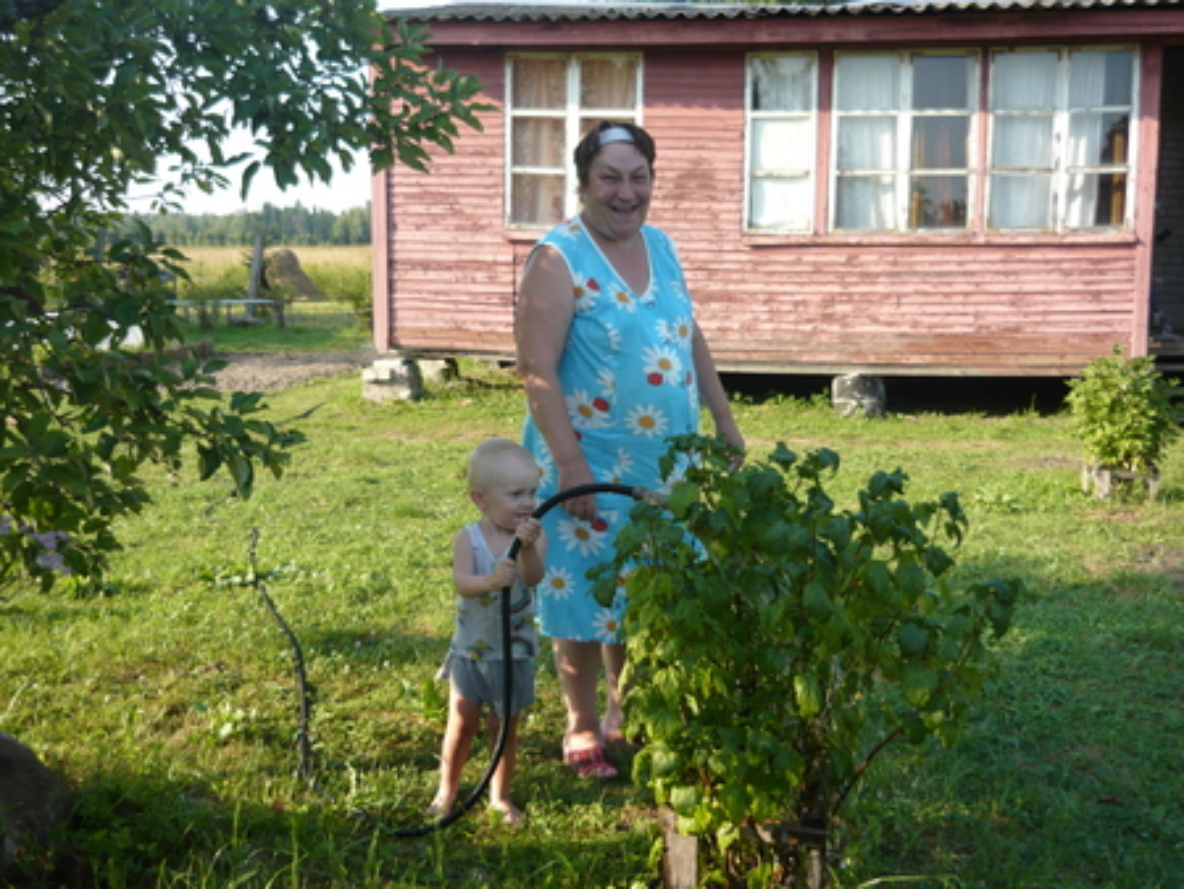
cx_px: 592
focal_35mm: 36
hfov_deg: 51.3
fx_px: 1232
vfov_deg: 39.7
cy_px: 444
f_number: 2.9
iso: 100
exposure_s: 1/320
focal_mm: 6
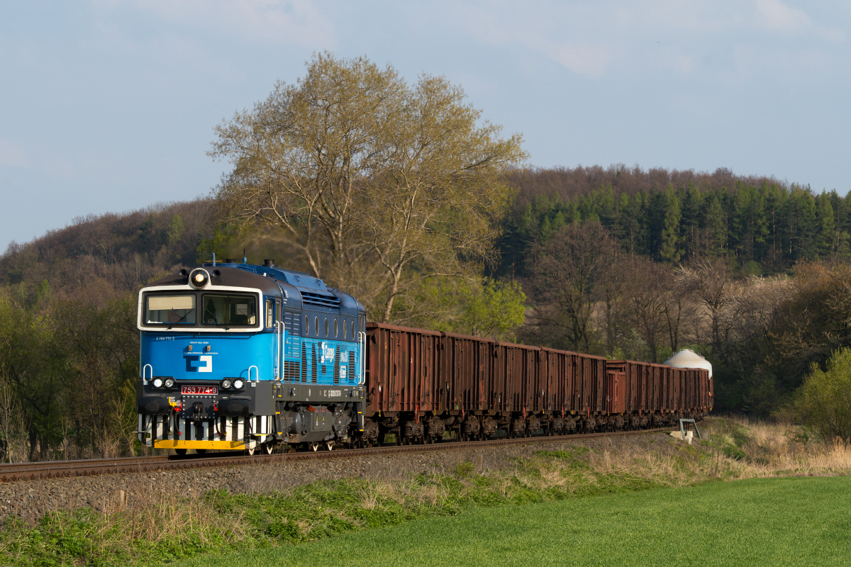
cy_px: 284
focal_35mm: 162
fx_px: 3829
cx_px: 426
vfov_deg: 8.5
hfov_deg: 12.7
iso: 200
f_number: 7.1
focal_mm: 107.5
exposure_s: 1/500
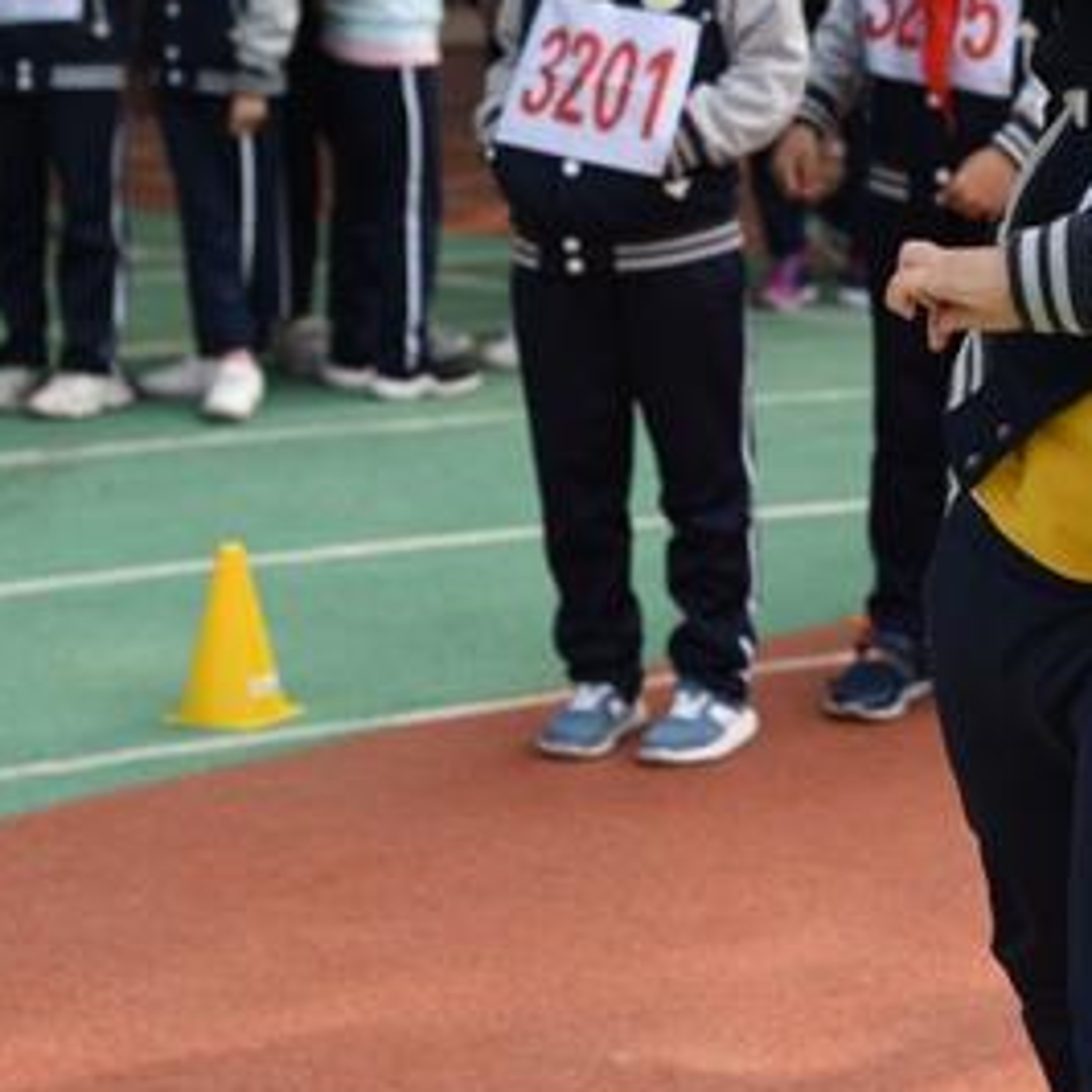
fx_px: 4747
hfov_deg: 13.1
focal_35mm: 133
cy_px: 70
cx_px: 837
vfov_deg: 13.0
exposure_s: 1/500
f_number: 3.5
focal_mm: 52
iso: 100
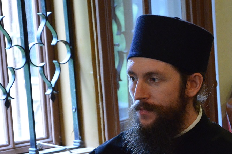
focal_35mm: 243
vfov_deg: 5.6
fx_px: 1566
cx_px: 148
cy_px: 138
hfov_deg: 8.5
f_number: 5.6
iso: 4000
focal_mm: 90
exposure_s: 1/60
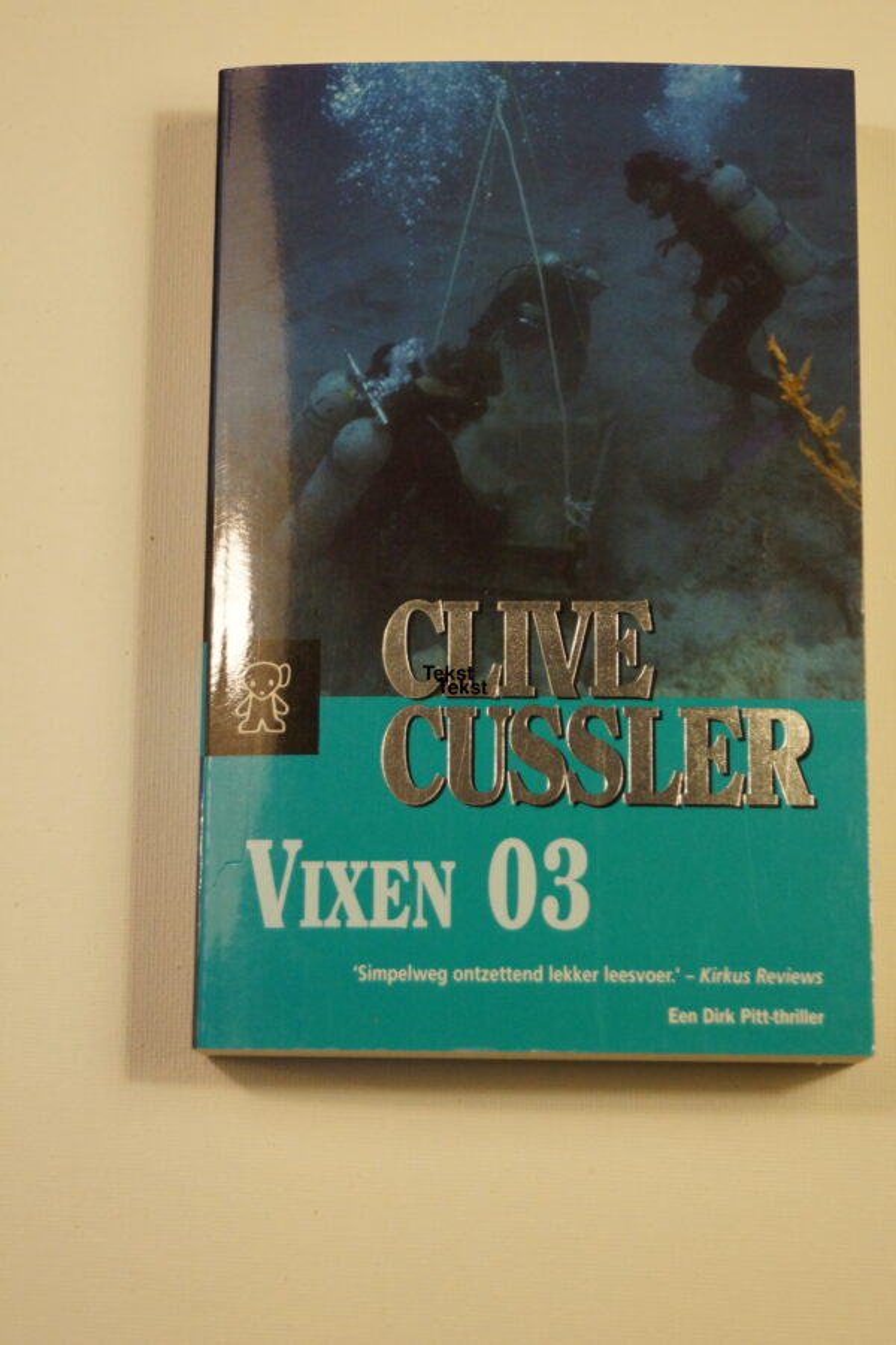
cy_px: 672
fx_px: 2800
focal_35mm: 75
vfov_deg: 27.0
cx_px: 448
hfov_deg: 18.2
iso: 1600
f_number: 5.6
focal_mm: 50
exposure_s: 1/125
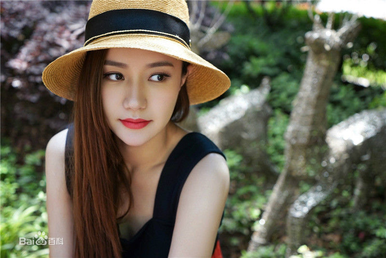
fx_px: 590
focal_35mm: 55
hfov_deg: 36.2
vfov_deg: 24.6
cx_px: 193
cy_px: 129
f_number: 4
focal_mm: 55
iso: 125
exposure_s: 1/60
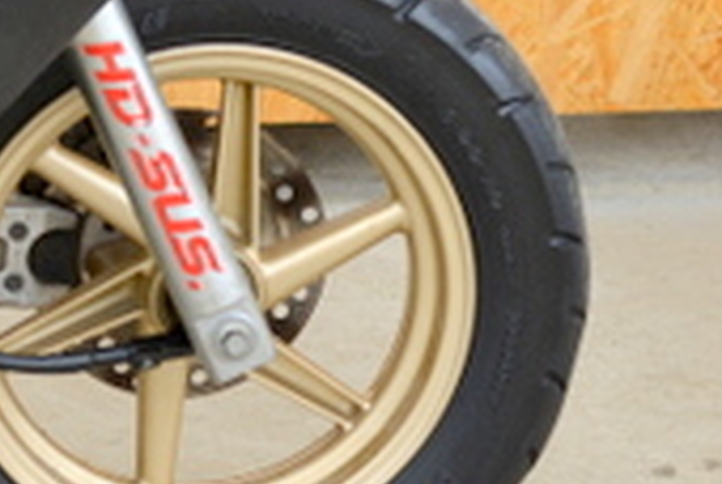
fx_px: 4721
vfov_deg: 5.8
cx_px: -964
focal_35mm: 235
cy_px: -420
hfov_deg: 8.1
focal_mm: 50
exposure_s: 1/125
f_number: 5
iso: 100
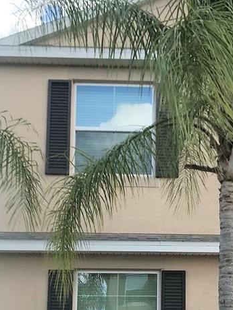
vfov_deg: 26.1
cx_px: 173
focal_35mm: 73
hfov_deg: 20.0
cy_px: 253
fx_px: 655
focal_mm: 3.99
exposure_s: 1/1312
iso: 20
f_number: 1.8
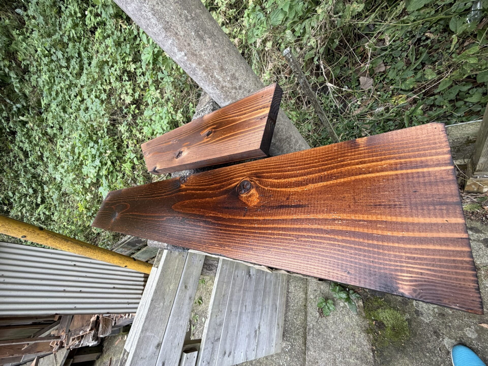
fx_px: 197
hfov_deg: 102.1
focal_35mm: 14
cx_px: 244
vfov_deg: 85.7
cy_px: 183
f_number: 2.2
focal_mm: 2.22
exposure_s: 1/121
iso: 100
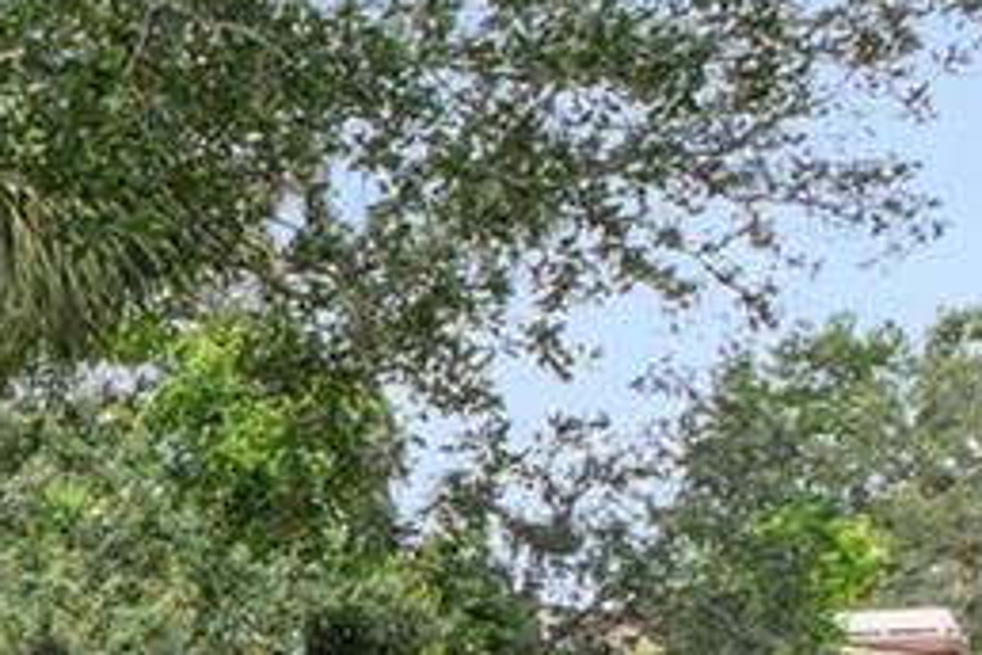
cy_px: 922
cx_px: -1804
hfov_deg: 11.5
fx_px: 3303
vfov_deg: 11.0
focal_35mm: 121
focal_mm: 13
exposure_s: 1/50
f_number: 8
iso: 100
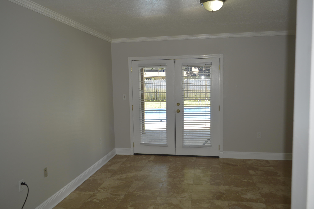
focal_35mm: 27
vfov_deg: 47.8
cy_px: 104
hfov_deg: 67.4
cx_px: 157
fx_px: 235
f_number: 4
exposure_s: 1/125
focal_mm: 18
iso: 160
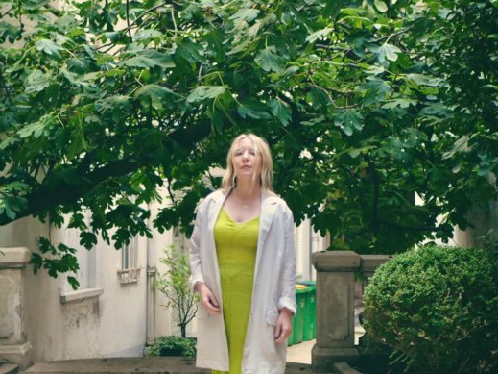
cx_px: 211
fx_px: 1064
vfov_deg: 19.8
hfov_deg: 26.3
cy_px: 242
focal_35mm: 74
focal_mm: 25
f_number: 1.7
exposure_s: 1/60
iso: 320
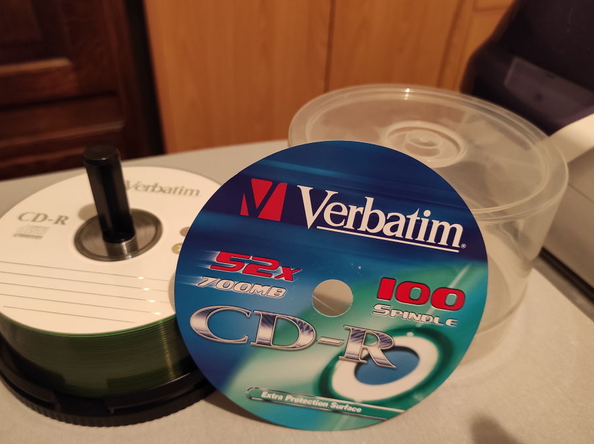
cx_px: 281
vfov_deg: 49.6
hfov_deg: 63.5
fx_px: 480
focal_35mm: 28
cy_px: 235
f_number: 1.89
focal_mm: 5.43
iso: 875
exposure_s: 1/33
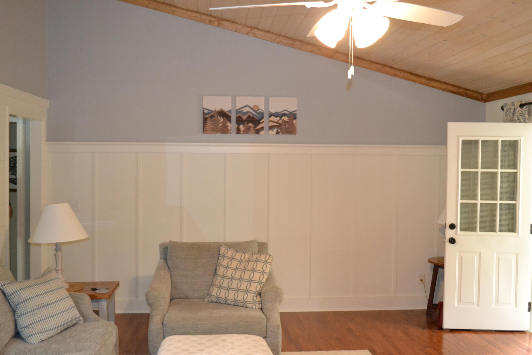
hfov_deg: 53.1
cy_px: 178
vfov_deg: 36.9
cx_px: 266
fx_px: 532
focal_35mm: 36
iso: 3200
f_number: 4
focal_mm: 24
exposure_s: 1/60
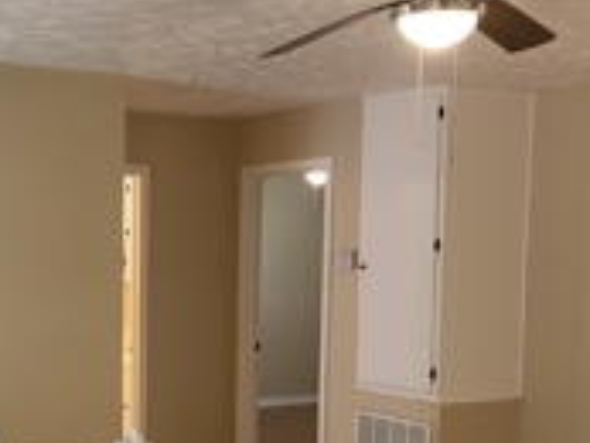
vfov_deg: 24.1
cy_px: 341
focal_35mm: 60
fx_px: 1023
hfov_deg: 31.2
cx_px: 106
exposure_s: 1/60
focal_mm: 4.25
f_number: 1.8
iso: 160
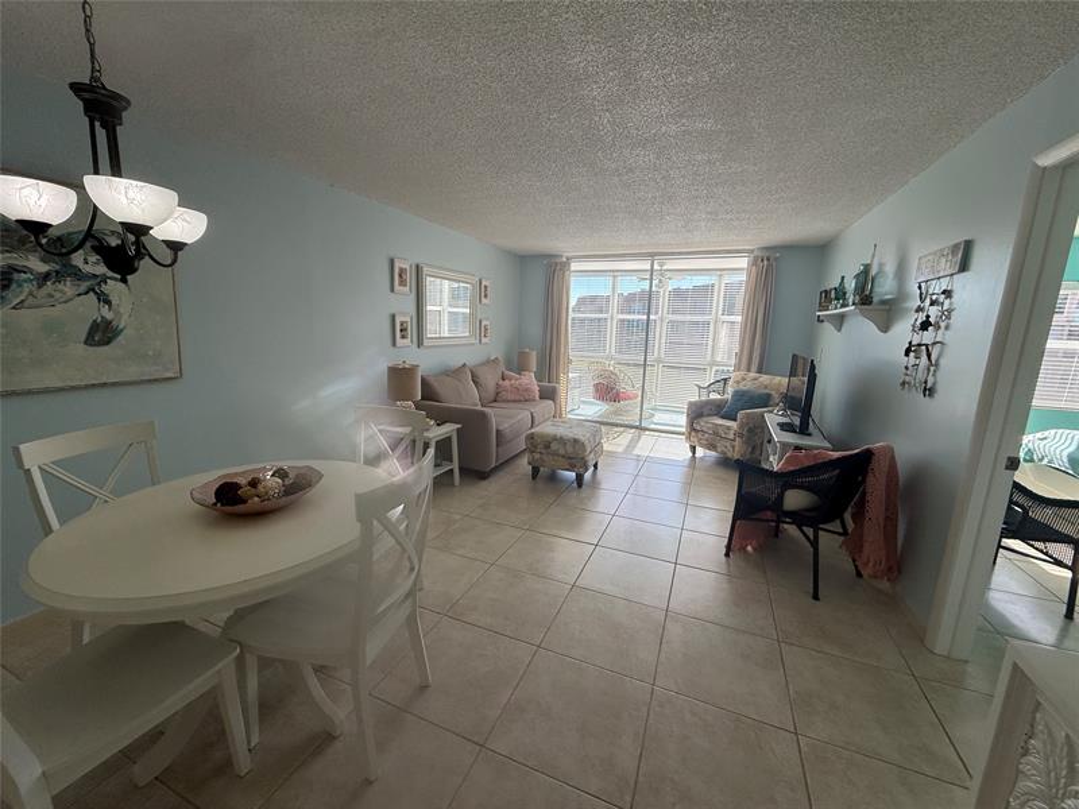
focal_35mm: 14
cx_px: 540
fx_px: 436
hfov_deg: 102.1
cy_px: 404
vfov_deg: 85.7
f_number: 2.2
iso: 64
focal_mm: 2.22
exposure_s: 1/323
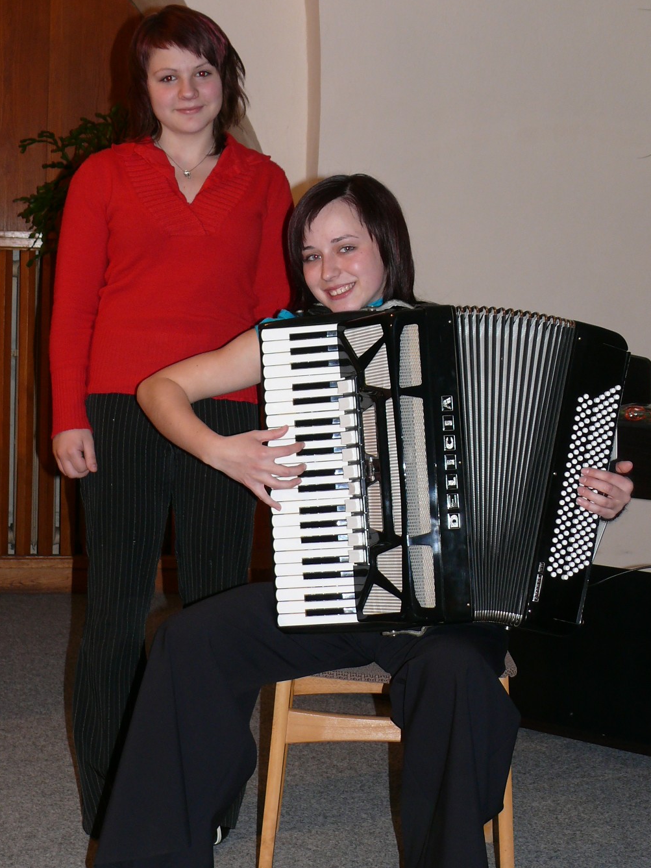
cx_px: 319
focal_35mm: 67
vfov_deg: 29.0
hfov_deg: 21.9
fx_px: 1680
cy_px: 431
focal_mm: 9.7
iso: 100
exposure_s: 1/30
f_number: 3.2
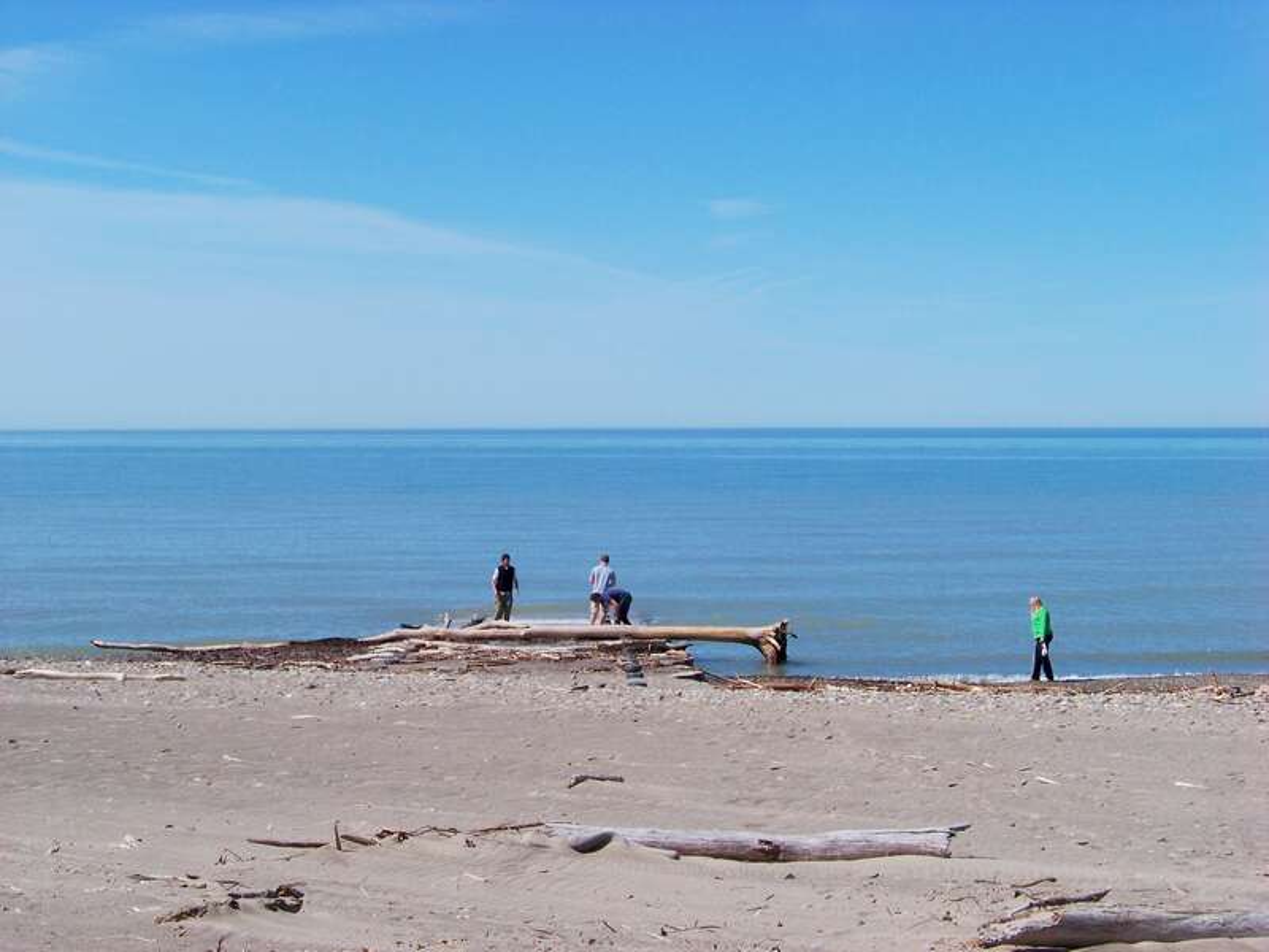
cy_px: 476
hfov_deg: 27.8
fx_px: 2566
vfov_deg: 21.0
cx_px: 634
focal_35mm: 70
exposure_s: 1/1000
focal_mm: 11.7
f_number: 4.5
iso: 64
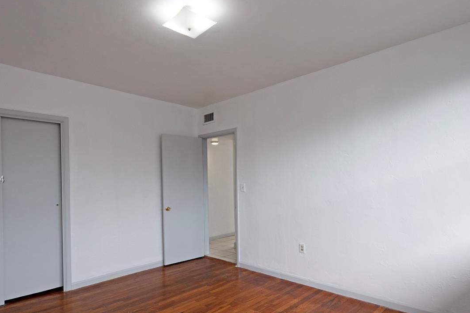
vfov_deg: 59.2
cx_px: 216
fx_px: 274
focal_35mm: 21
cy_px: 180
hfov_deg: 81.1
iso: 400
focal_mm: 14
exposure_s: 1/160
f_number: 6.3
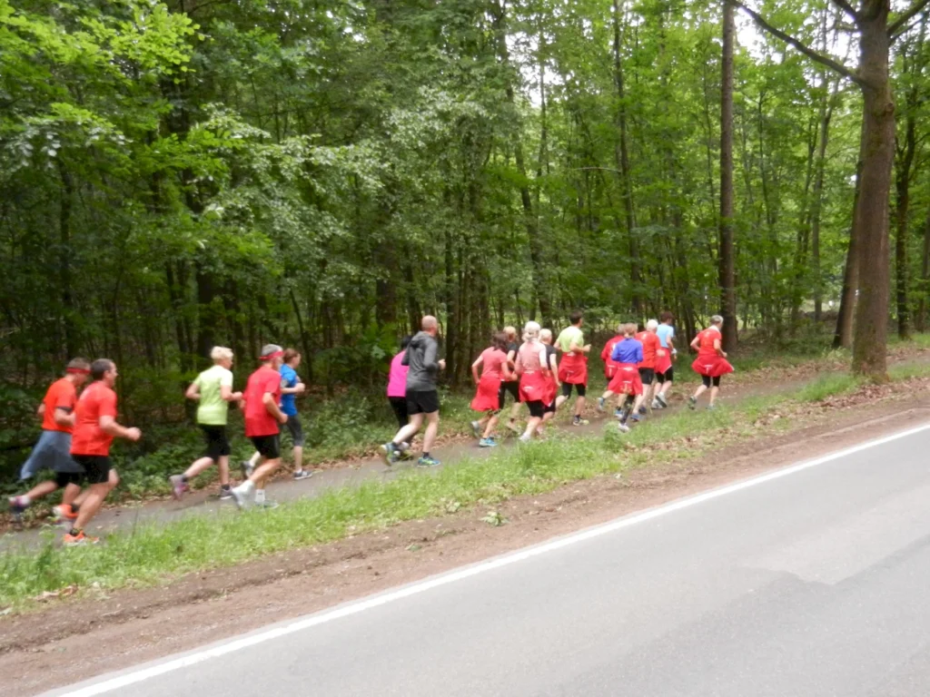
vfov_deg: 42.9
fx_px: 887
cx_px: 465
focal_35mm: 33
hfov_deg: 55.4
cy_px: 348
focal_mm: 5.9
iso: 800
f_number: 3.8
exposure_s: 1/80
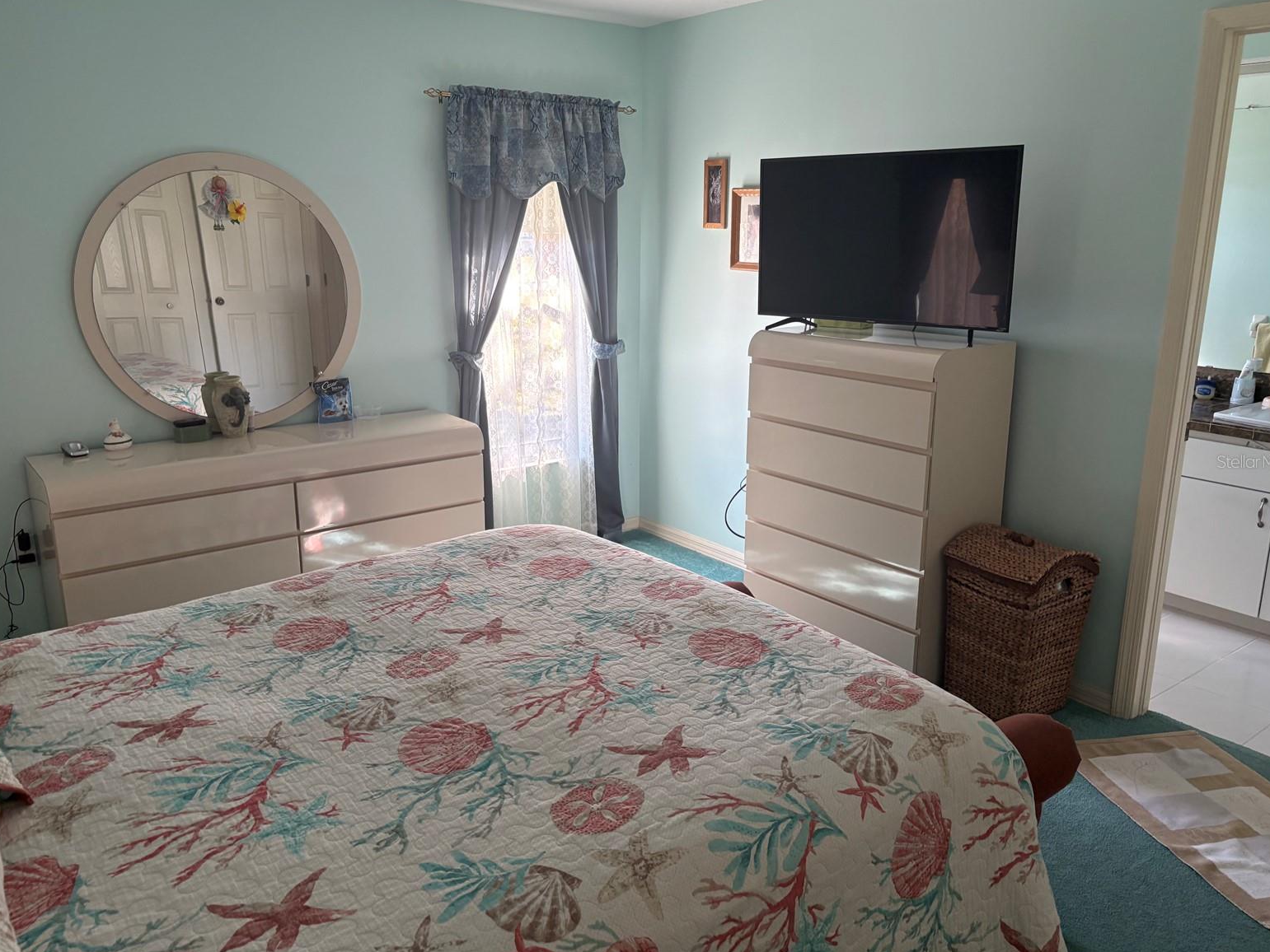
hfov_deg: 65.3
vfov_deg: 51.4
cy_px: 461
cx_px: 635
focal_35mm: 27
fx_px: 991
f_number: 1.6
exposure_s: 1/71
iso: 125
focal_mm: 5.96
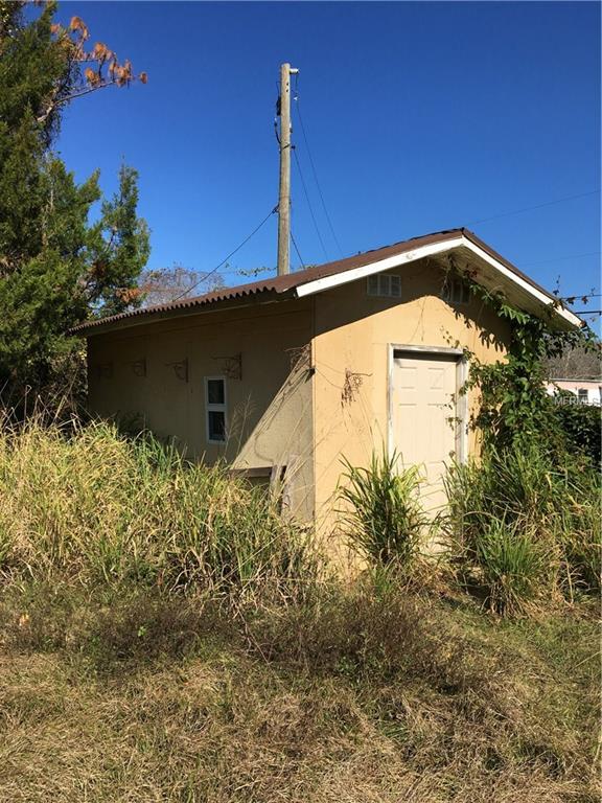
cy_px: 402
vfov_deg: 61.7
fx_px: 672
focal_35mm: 29
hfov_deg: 48.2
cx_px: 301
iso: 25
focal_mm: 4.15
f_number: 2.2
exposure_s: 1/2137
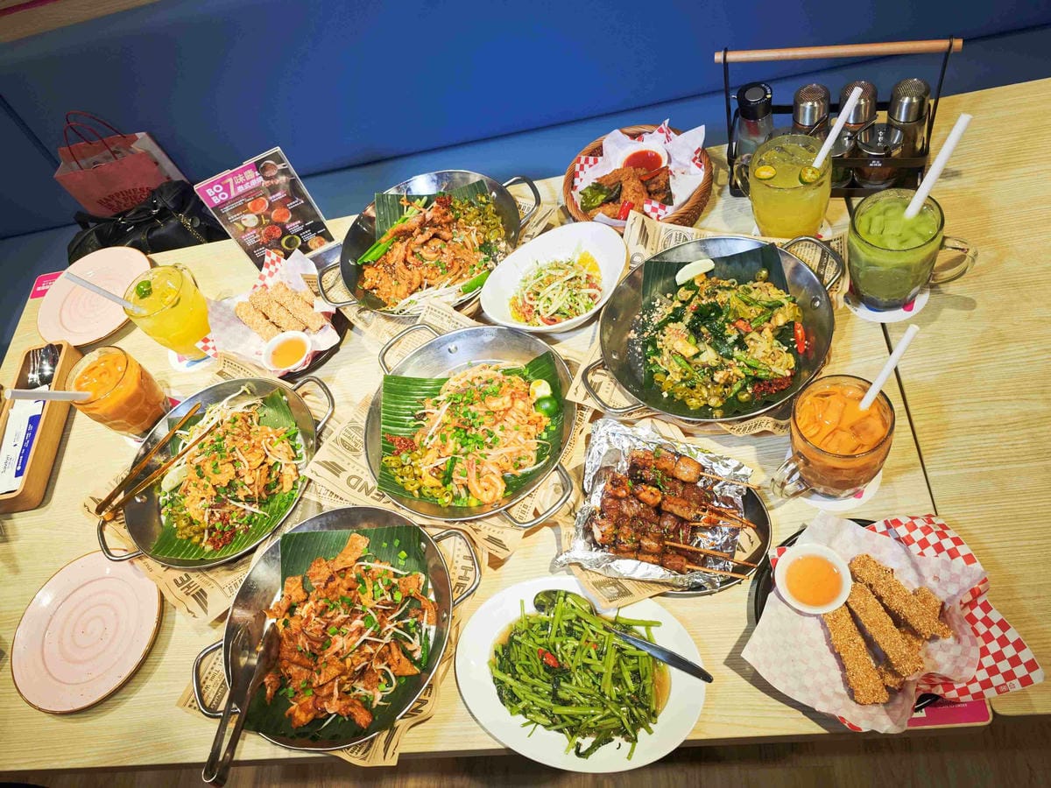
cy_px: 394
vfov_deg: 54.9
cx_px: 526
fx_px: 759
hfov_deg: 69.4
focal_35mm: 25
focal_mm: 8.72
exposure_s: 1/120
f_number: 2
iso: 200
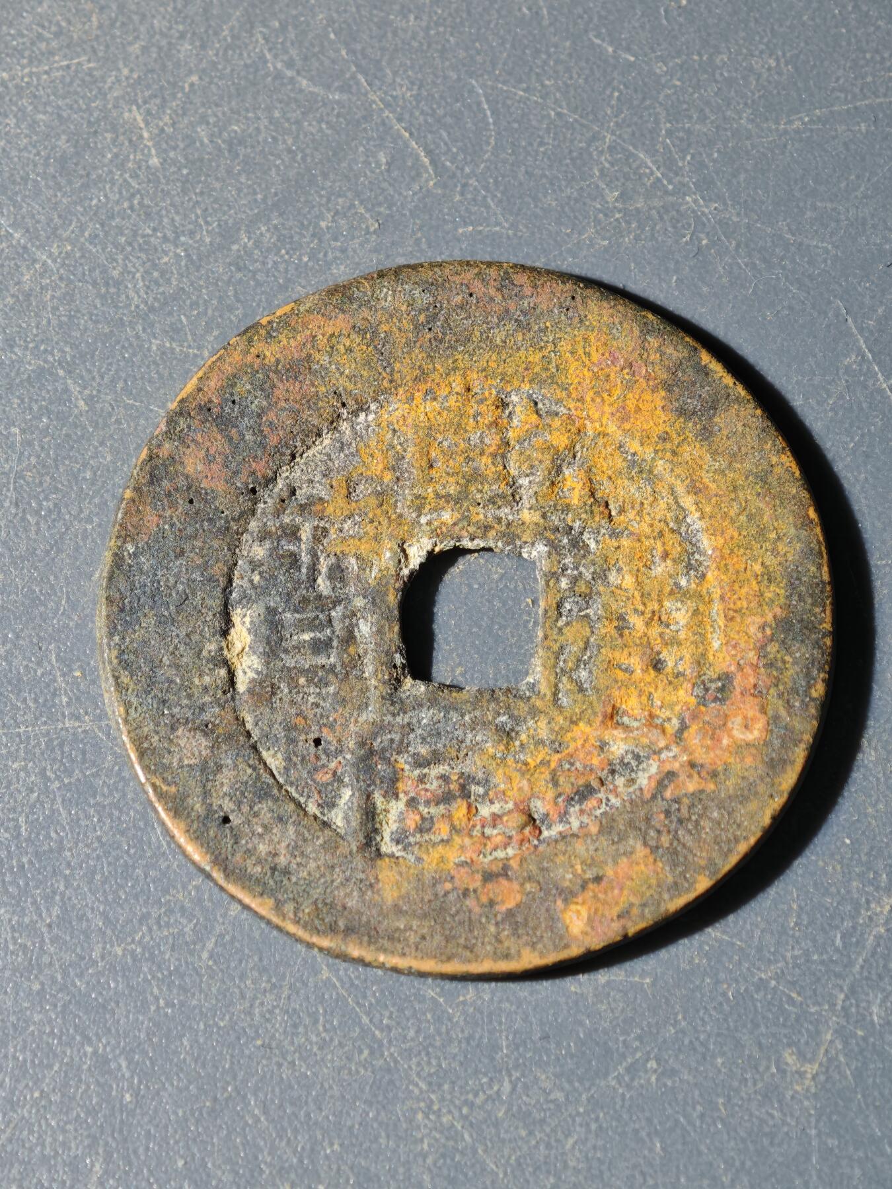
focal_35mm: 105
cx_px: 446
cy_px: 594
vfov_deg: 18.7
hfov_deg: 14.1
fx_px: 3608
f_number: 2
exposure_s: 1/100
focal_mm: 9
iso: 250
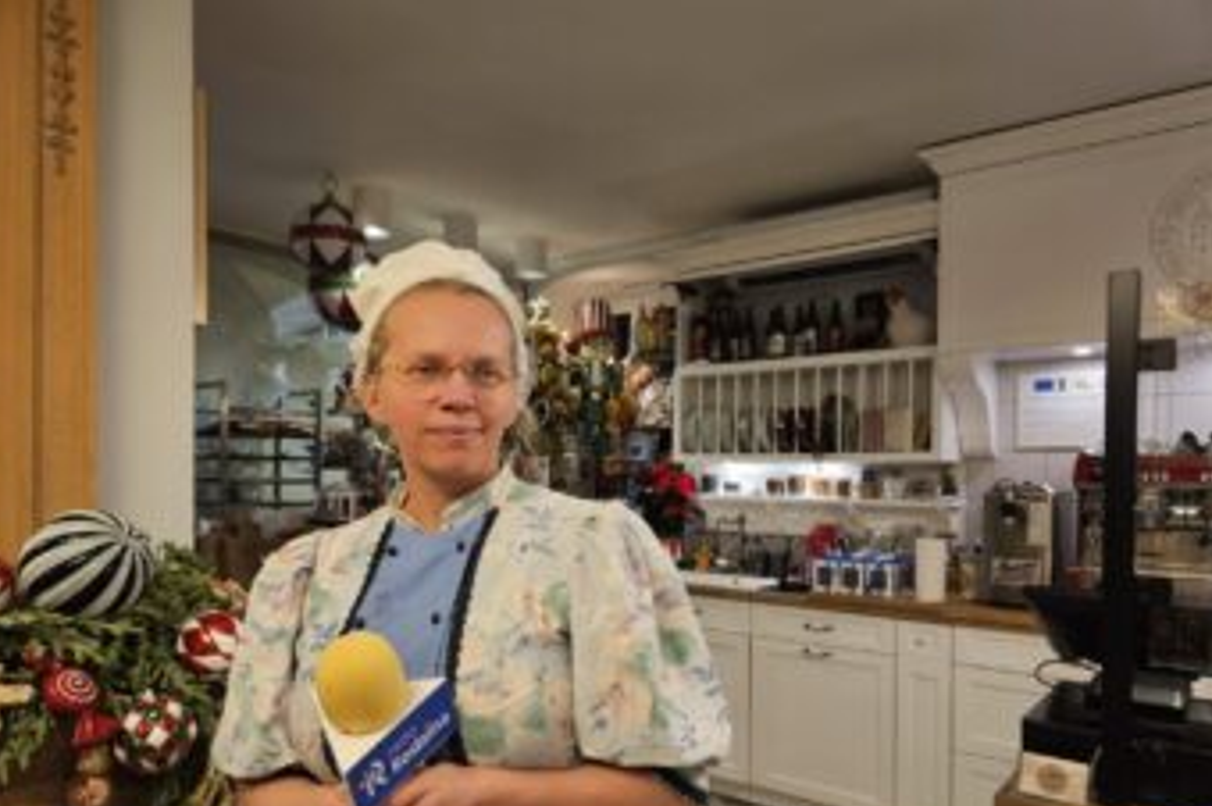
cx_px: 601
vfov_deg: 51.0
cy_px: 471
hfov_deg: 71.6
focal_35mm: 25
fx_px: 841
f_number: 1.8
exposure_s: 1/100
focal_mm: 5.4
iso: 160
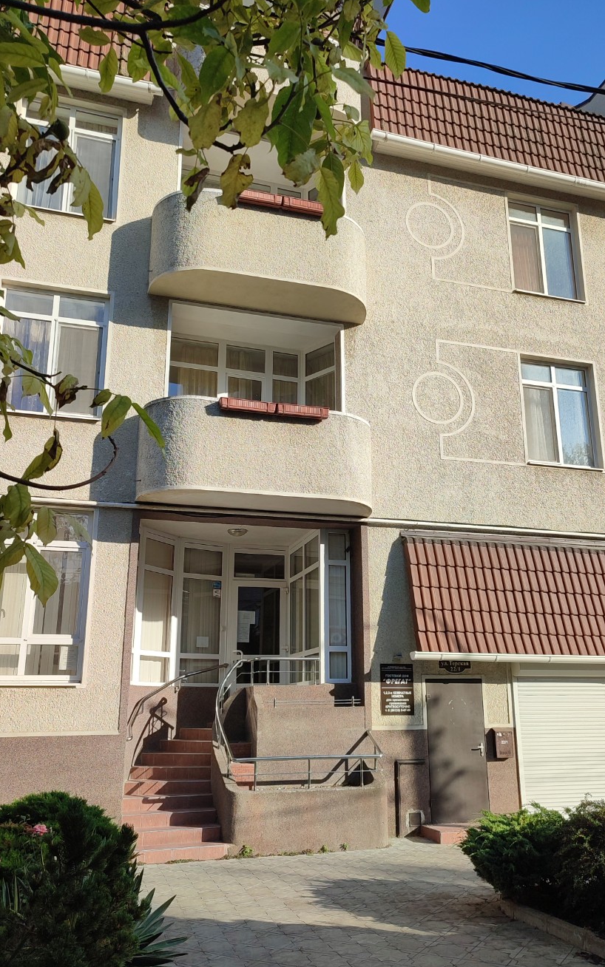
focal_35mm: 27
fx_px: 712
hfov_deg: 46.0
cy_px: 491
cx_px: 334
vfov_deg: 68.4
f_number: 1.9
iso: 50
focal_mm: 6.04
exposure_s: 1/625
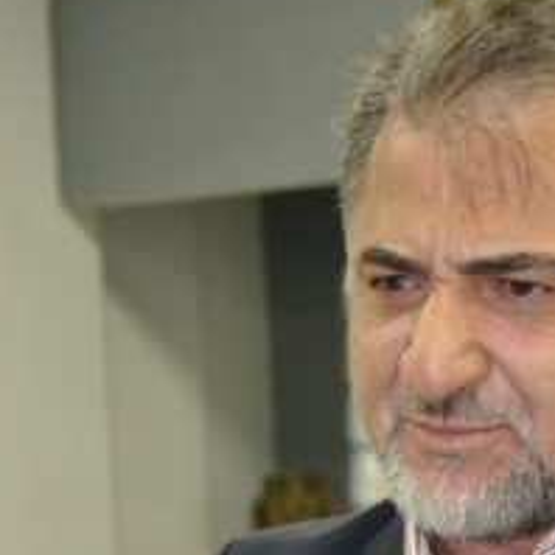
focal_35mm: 148
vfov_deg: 11.6
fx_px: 2685
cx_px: 439
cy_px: 617
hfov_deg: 11.8
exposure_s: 1/60
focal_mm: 46
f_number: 5.3
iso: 3200
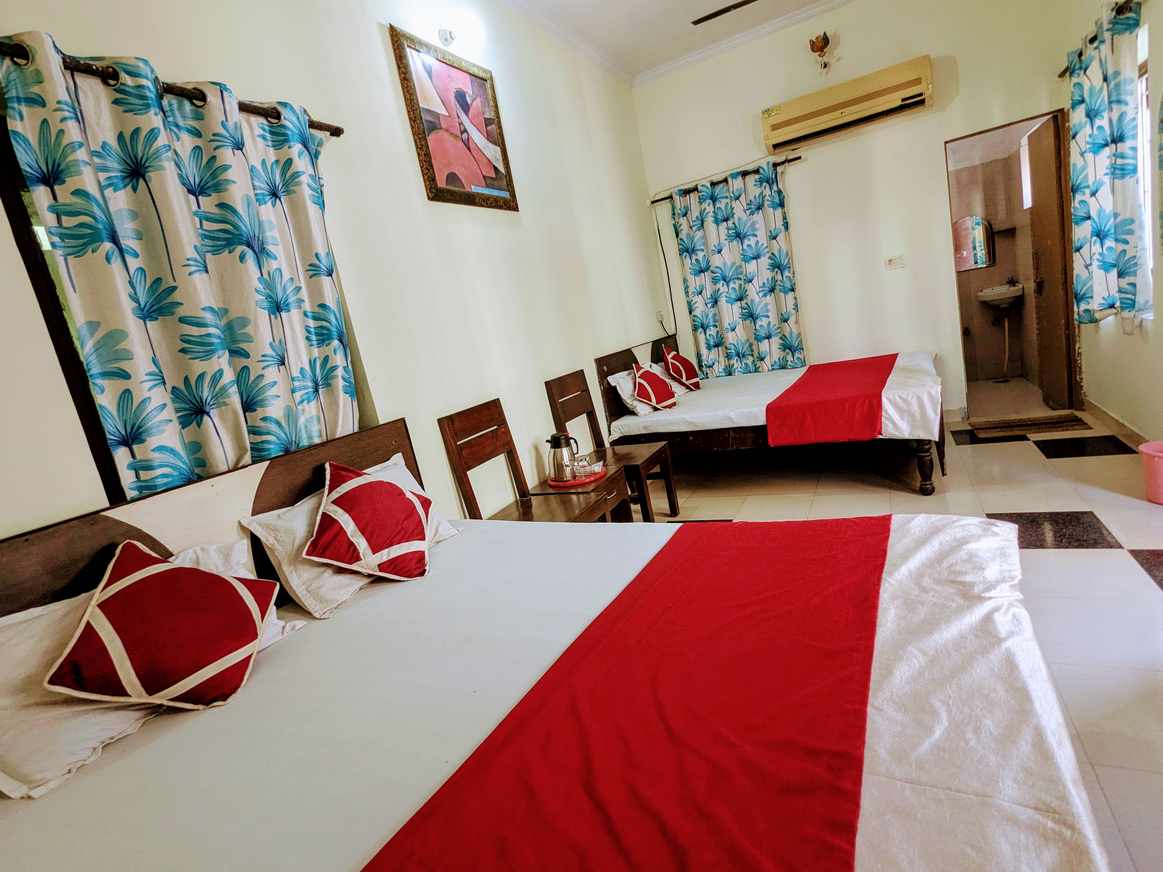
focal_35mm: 17
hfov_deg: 91.0
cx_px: 598
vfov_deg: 74.7
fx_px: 571
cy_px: 427
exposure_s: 1/25
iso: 54
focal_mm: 2.35
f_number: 2.2
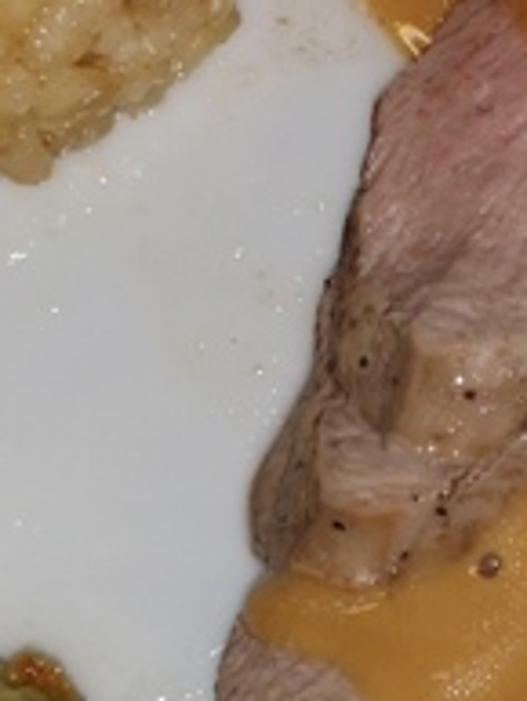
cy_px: 363
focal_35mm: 143
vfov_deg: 13.8
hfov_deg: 10.4
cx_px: 385
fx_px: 2900
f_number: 1.8
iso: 50
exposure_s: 1/204
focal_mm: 3.95
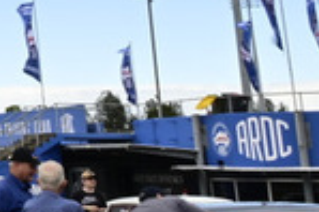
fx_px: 1142
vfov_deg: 10.2
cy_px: -111
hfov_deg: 11.9
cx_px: -516
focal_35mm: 129
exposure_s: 1/30
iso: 125
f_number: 22
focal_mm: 16
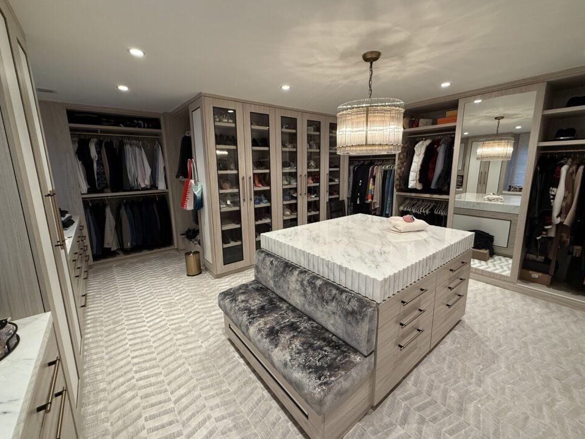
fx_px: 253
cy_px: 212
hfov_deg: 98.2
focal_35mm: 15
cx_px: 297
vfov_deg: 81.7
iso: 200
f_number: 2.2
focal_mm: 2.22
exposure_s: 1/60
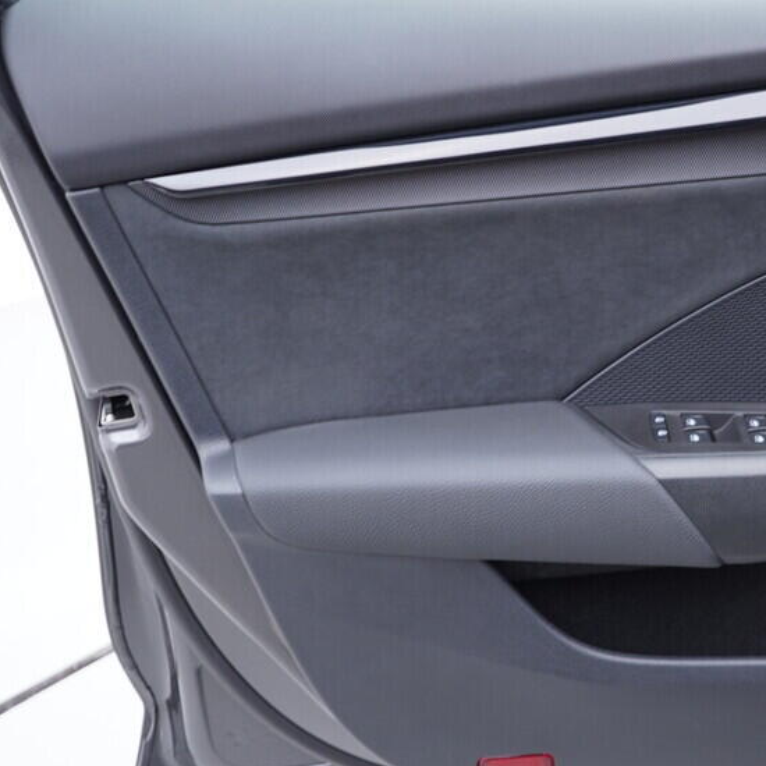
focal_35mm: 57
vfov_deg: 30.0
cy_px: 431
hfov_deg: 29.0
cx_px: 666
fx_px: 1427
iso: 200
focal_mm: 24
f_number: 2.8
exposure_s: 1/40
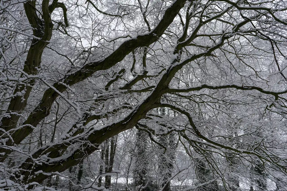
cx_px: 144
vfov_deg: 46.4
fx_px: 223
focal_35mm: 28
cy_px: 96
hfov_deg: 65.5
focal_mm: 28
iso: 125
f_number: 7.1
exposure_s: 1/250
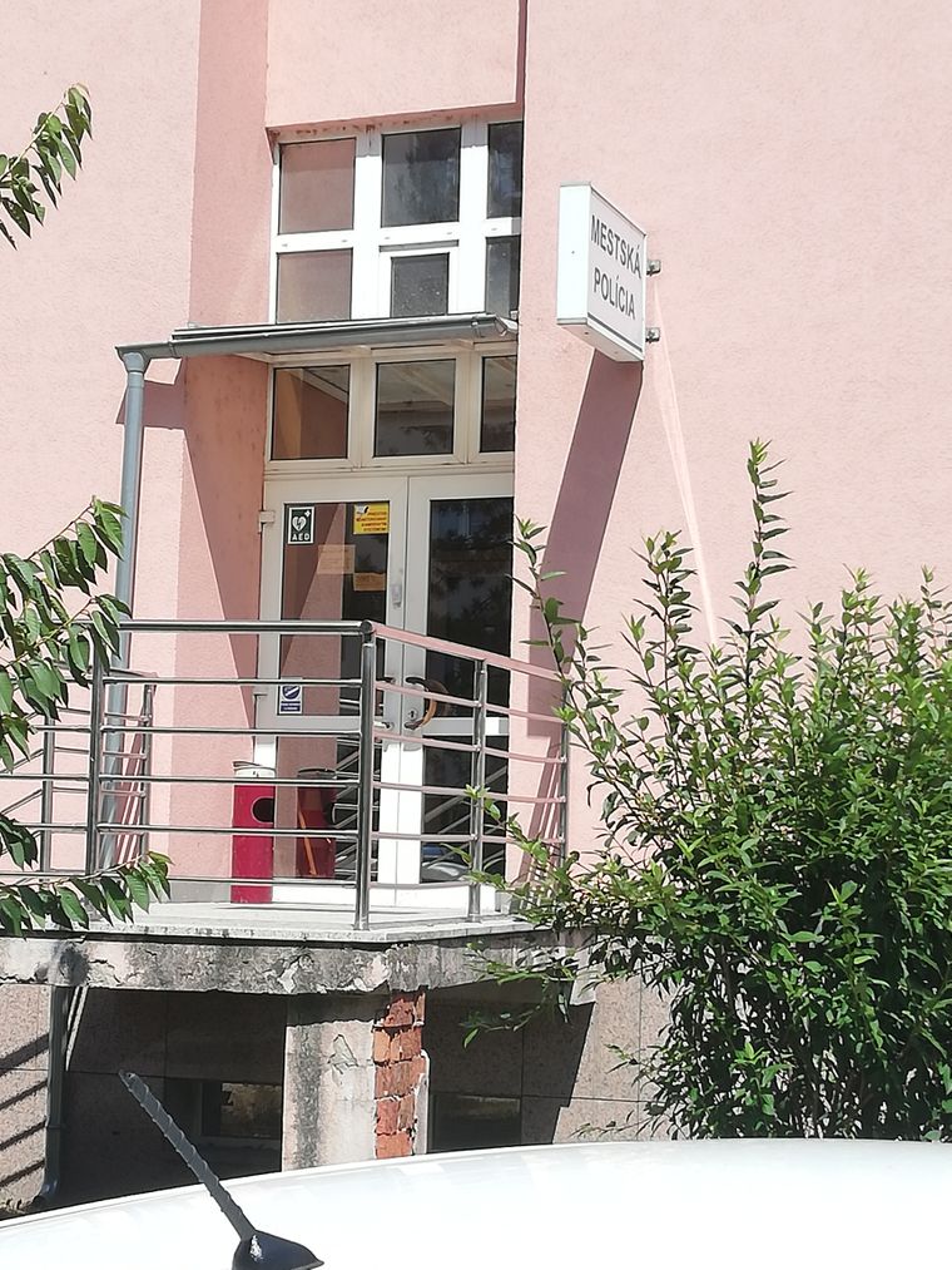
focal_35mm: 75
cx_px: 476
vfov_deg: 26.0
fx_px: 2750
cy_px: 635
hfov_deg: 19.6
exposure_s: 1/1048
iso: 50
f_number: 2.2
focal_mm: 3.81
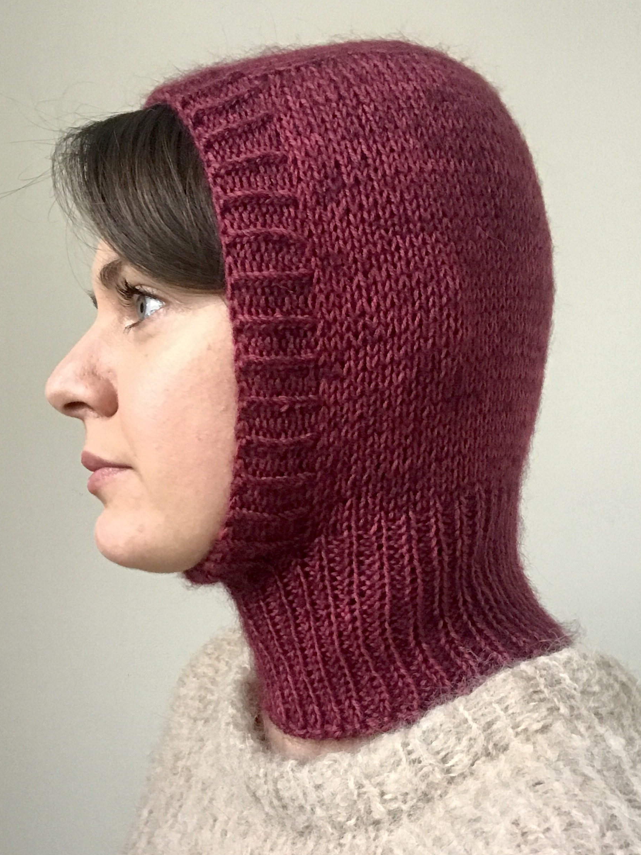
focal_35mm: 41
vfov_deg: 45.6
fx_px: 1012
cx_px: 245
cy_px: 492
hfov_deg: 35.0
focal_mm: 2.87
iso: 200
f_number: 2.2
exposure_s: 1/33
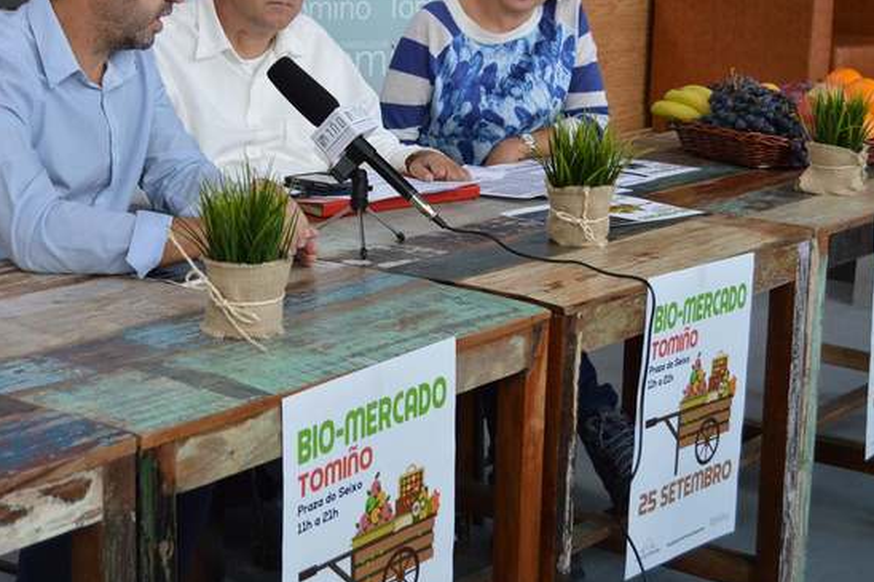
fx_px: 1893
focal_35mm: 78
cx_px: 389
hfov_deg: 26.0
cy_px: 206
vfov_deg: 17.4
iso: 400
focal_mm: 38
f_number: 5.6
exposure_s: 1/125
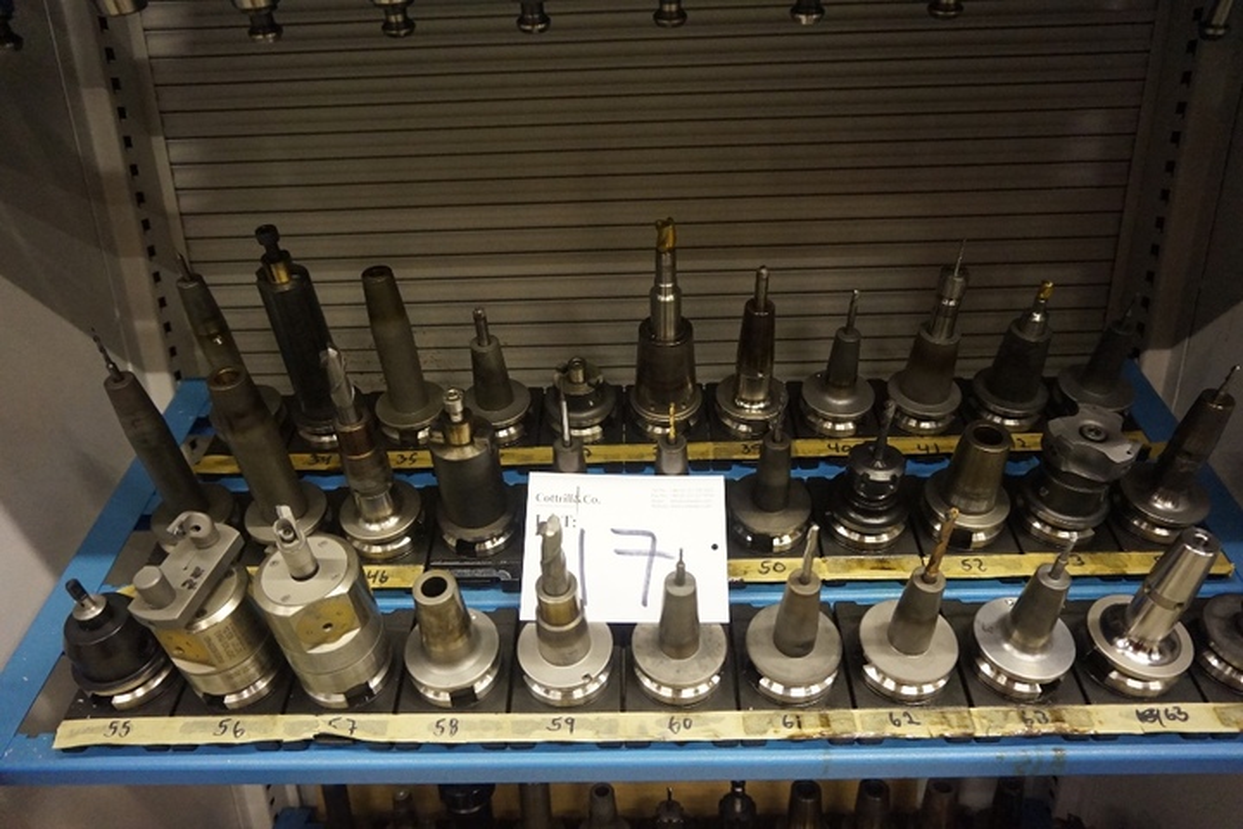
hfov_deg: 73.7
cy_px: 414
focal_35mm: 24
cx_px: 622
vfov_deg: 53.1
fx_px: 829
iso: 3200
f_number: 3.5
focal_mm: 16
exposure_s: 1/50
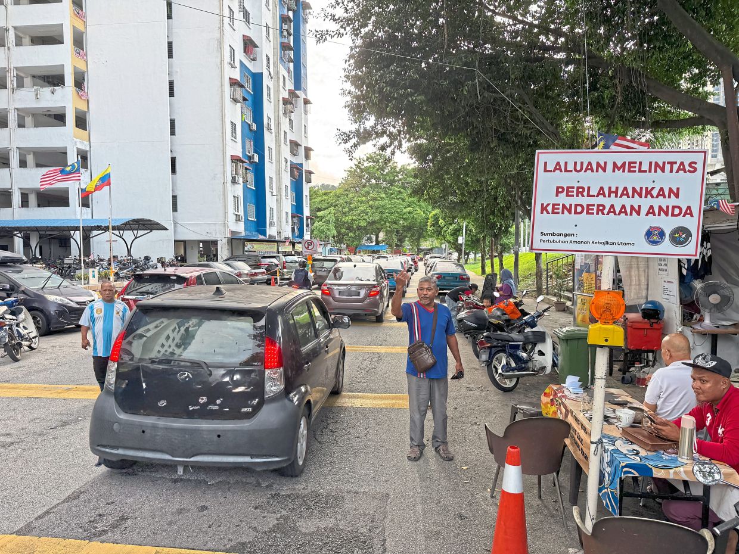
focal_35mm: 24
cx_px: 370
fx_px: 512
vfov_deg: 56.8
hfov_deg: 71.6
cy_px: 277
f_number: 1.78
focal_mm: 6.76
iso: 80
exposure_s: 1/305
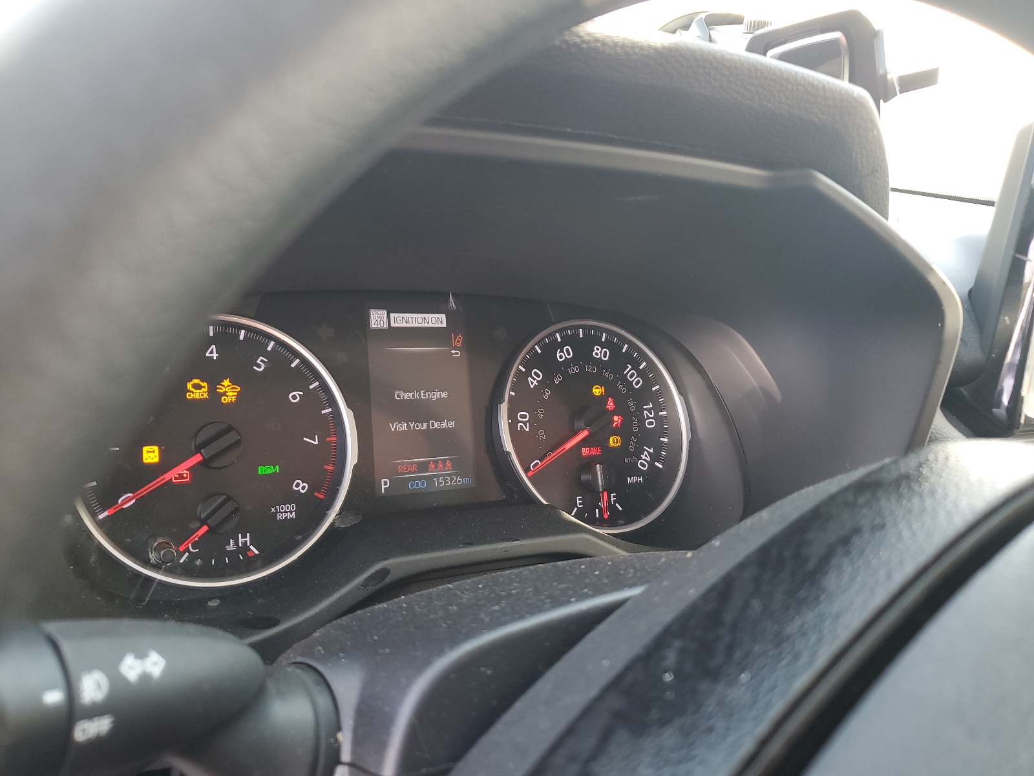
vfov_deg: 53.1
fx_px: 777
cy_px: 388
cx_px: 517
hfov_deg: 67.3
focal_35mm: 26
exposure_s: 1/60.2
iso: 61
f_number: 1.5
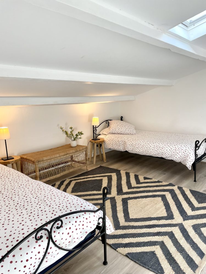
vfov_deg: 67.3
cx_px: 103
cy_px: 137
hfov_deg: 53.1
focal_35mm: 26
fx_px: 206
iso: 50
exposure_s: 1/121
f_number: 1.6
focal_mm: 4.2
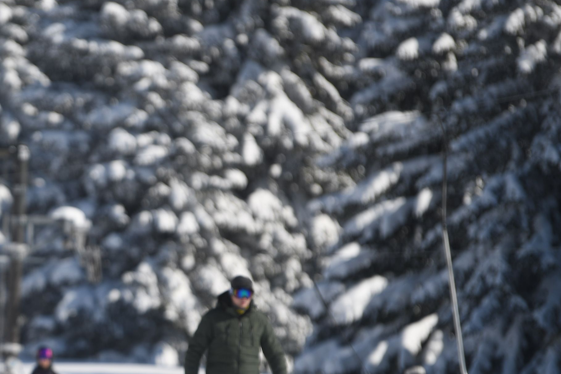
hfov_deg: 5.1
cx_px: 10
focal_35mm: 407
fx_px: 6342
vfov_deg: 3.4
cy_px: 338
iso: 80
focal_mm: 185
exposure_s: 1/2500
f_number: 3.2
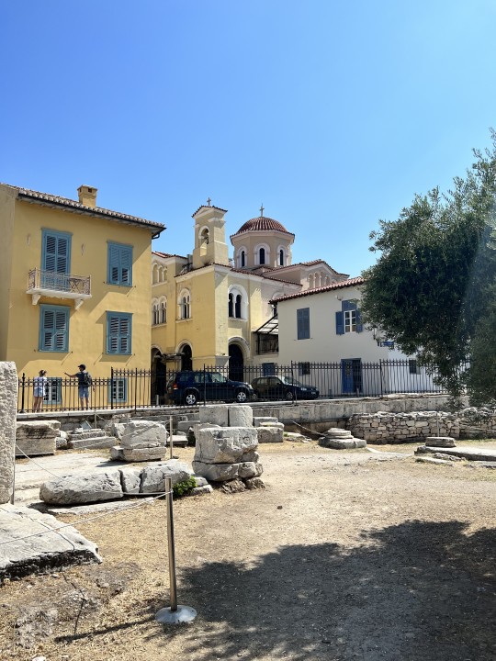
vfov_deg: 67.3
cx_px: 248
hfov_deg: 53.1
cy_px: 330
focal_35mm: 26
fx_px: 497
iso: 50
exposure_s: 1/6579
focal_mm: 5.7
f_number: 1.5
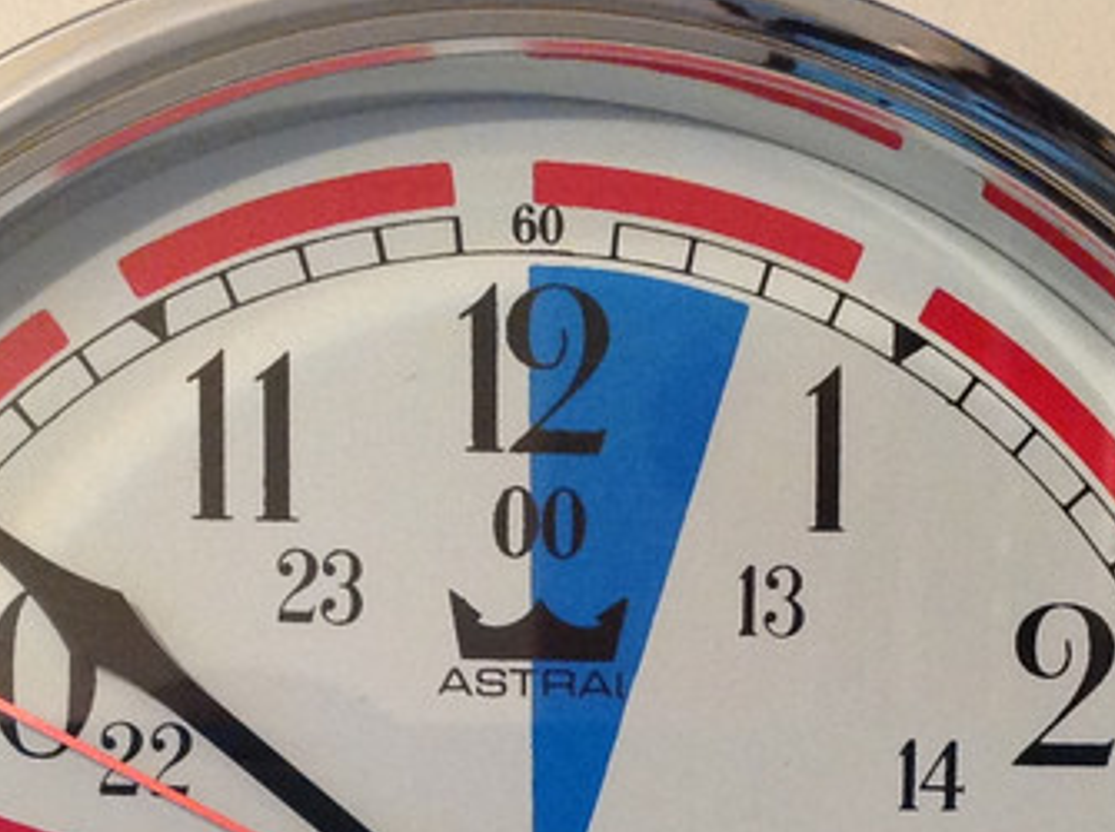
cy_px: 1082
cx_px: 574
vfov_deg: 12.8
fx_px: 3601
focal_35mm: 112
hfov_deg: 17.6
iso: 200
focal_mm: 4.28
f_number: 2.4
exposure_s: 1/15
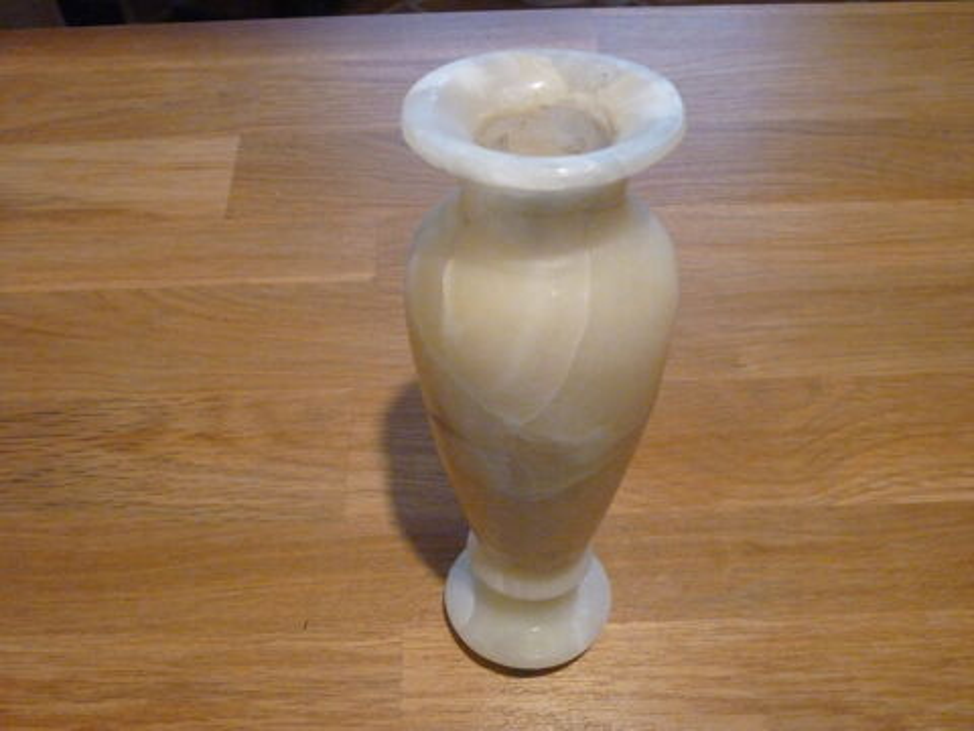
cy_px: 366
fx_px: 900
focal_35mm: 32
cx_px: 487
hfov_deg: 56.8
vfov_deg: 44.2
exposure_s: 1/25
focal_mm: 5.6
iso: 800
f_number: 3
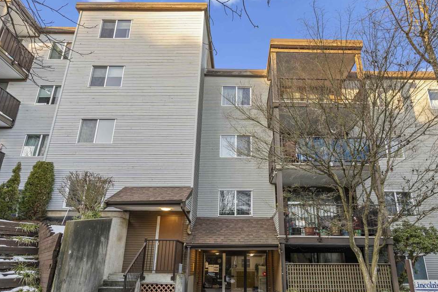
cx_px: 242
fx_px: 268
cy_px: 182
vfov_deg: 56.5
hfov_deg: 78.3
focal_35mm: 22
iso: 100
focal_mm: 16
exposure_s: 1/15
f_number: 9
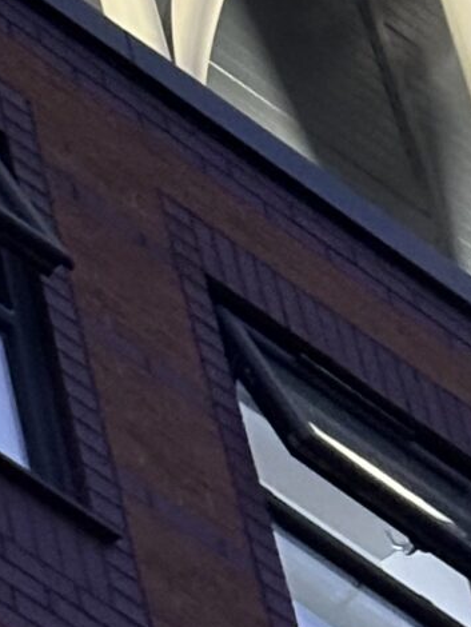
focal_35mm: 283
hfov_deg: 5.1
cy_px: -444
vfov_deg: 6.8
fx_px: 5130
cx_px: -802
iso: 250
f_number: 1.6
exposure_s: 1/33
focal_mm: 5.96
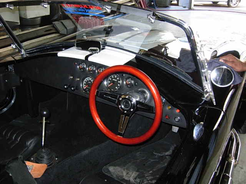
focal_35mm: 36
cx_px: 123
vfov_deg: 39.7
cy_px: 92
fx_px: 256
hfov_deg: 51.4
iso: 183
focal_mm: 7.5
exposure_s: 1/117
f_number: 2.7
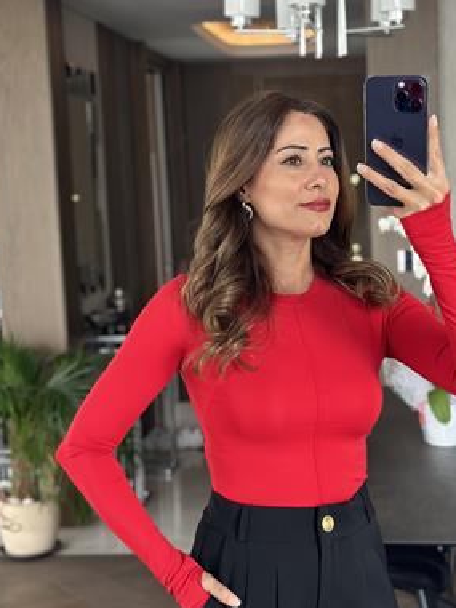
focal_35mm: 64
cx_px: 288
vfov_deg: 30.3
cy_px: 326
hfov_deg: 22.9
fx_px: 1124
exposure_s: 1/71
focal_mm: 6.86
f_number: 1.78
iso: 125
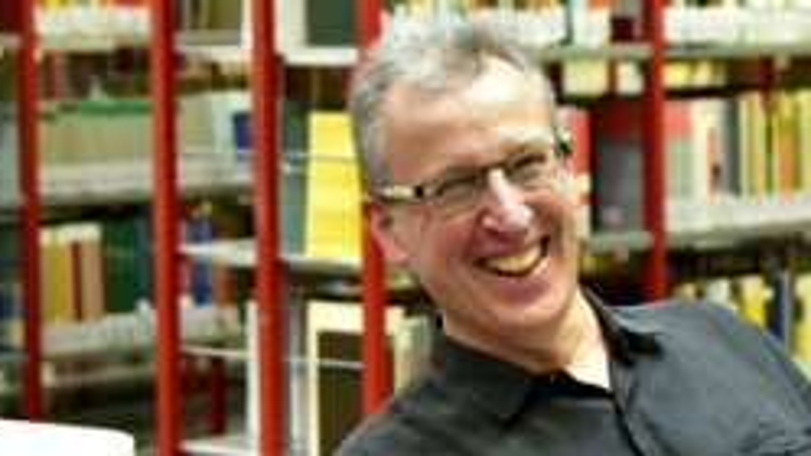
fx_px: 3053
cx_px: 811
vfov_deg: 8.5
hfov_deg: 14.9
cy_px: 205
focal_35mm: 142
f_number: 2.8
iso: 500
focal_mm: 44
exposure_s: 1/80
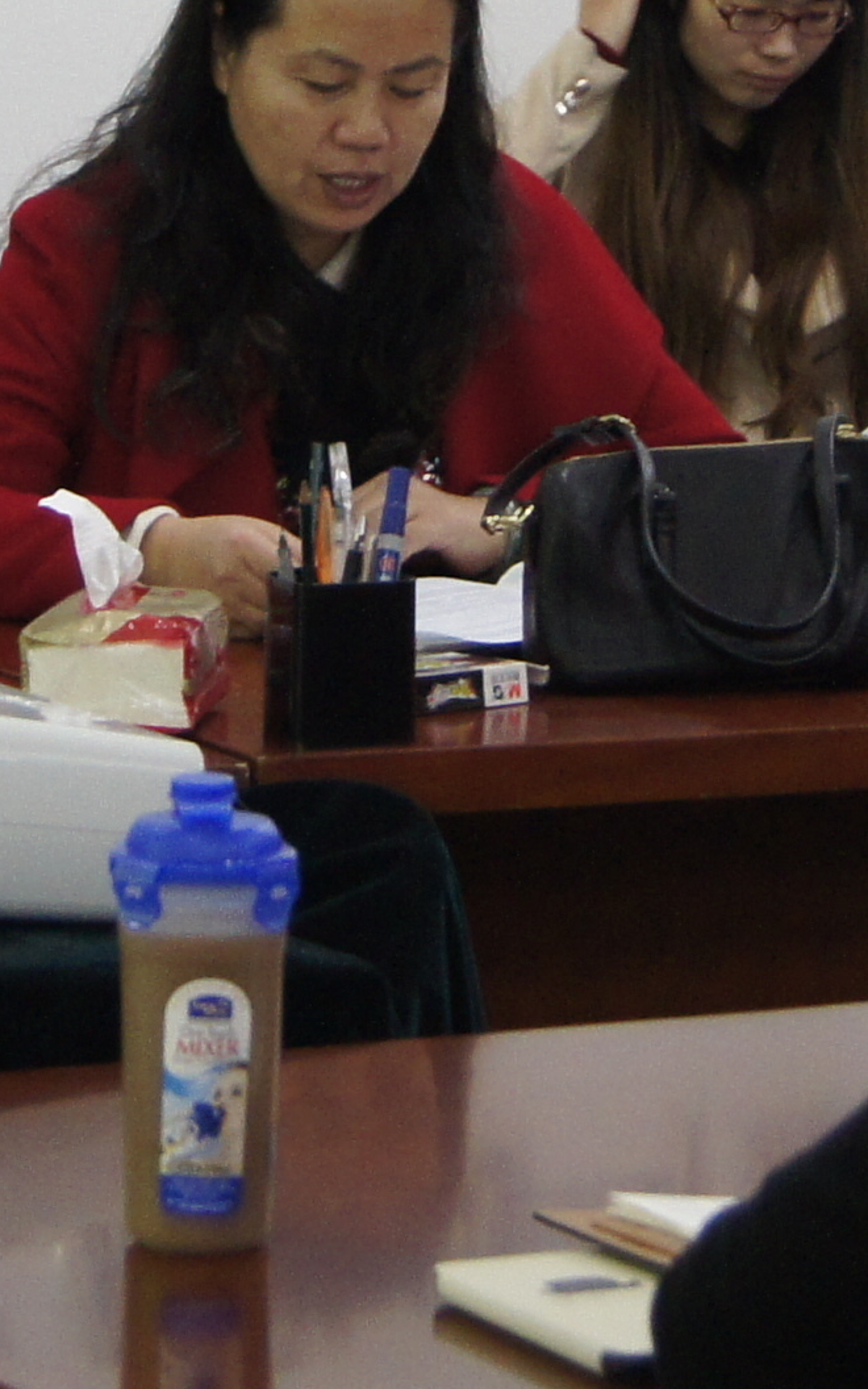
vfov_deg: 11.2
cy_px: 176
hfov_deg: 7.1
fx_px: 7040
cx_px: 375
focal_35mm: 186
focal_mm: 28
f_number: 4.5
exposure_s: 1/50
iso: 1000
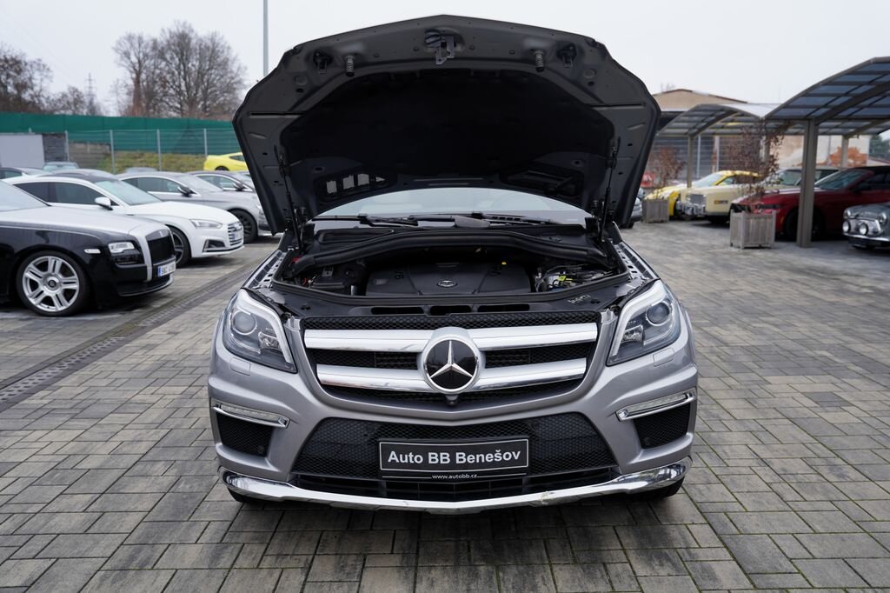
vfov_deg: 43.6
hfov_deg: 61.9
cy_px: 296
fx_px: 741
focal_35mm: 30
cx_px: 445
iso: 100
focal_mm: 30
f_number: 4
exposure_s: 1/50
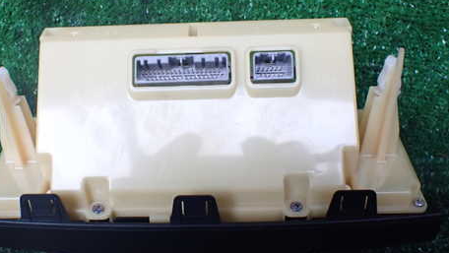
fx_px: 512
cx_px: 192
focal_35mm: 43
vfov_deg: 27.7
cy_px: 114
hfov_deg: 47.2
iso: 640
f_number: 2.3
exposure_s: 1/125
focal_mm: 5.4
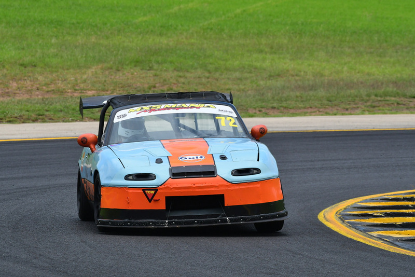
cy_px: 138
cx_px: 208
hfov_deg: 4.3
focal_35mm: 480
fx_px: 5535
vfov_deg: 2.9
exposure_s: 1/640
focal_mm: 320
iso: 500
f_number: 11
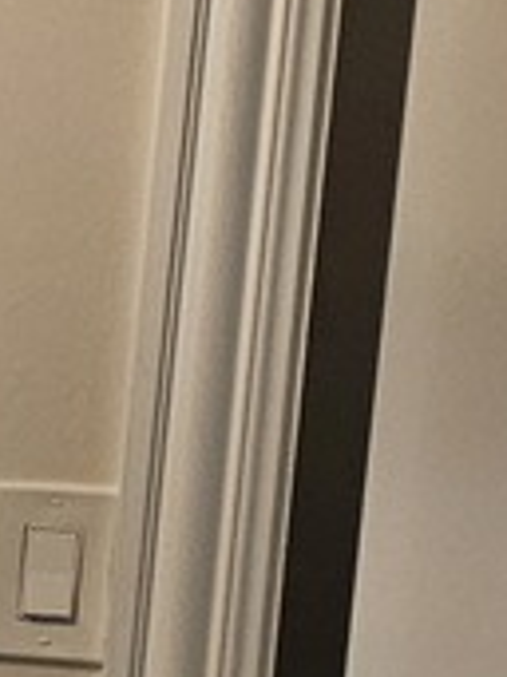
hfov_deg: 5.3
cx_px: -2262
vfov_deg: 10.2
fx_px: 3793
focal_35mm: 194
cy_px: 554
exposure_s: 1/120
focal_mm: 5.4
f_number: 1.8
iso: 160
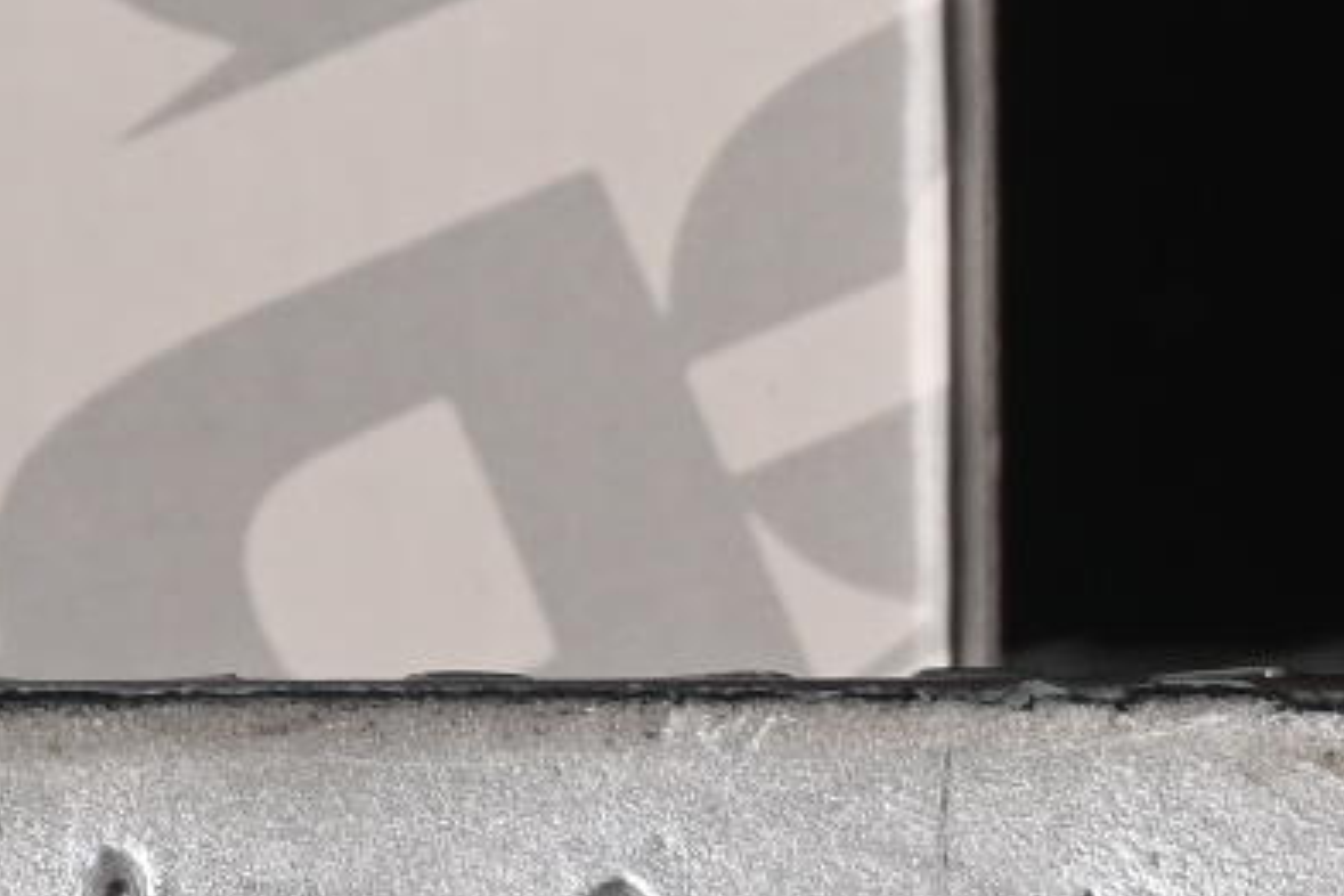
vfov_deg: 2.6
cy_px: -1293
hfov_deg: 3.8
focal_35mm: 531
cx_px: -2637
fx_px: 19822
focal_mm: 50
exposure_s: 1/80
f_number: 8
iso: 160
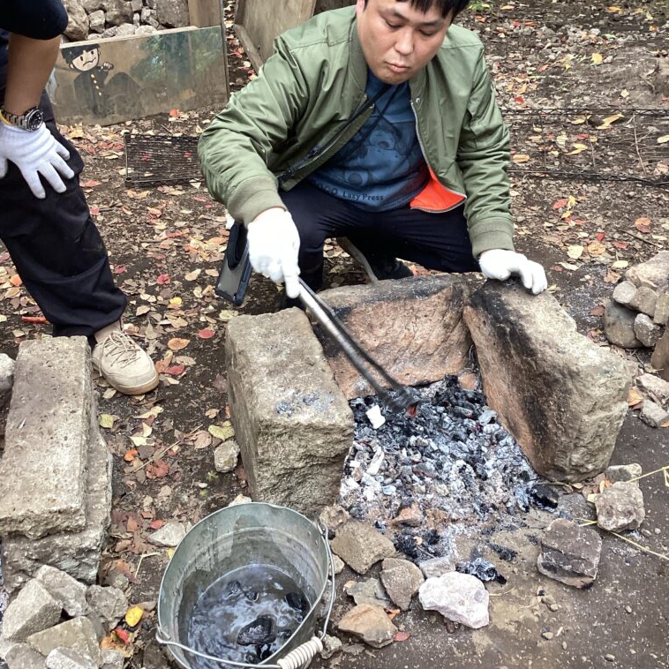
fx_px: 809
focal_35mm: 37
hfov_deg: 44.9
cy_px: 314
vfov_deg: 44.9
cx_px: 336
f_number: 2.4
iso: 80
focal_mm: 3.3
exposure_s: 1/120
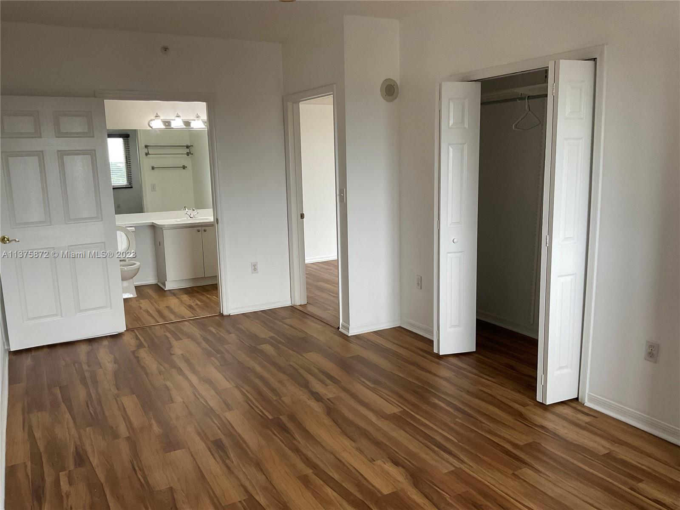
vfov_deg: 48.2
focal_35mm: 29
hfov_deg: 61.7
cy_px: 255
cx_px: 340
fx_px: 570
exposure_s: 1/60
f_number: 1.8
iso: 80
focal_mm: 3
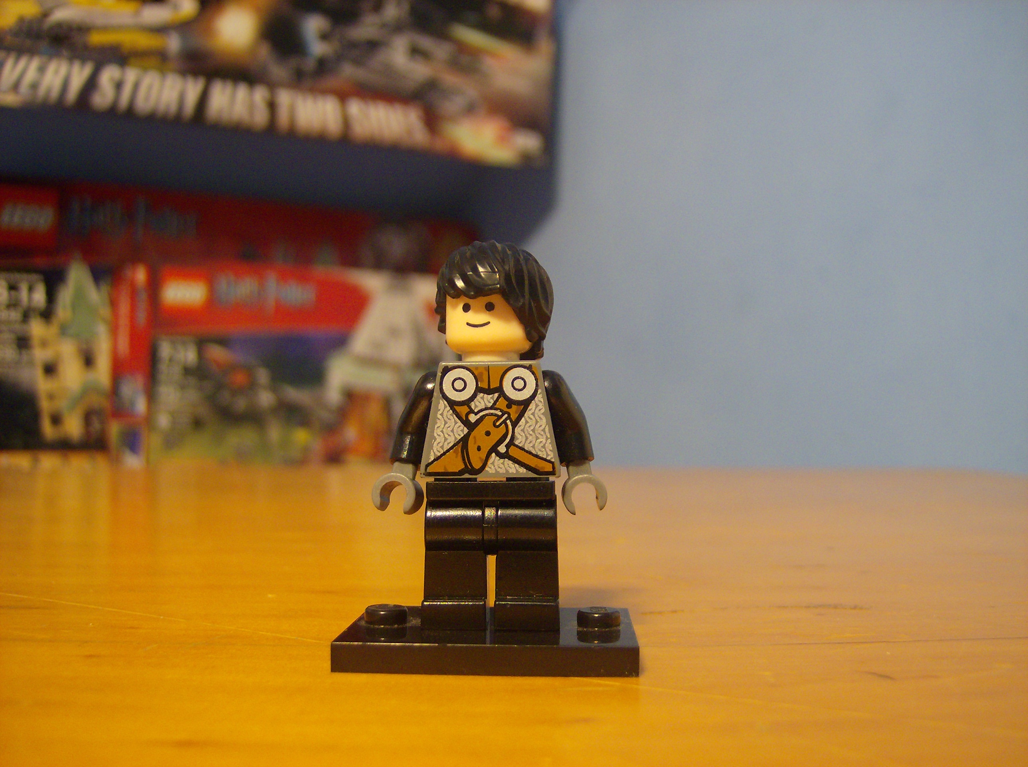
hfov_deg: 51.5
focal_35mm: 36
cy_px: 384
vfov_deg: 39.5
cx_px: 514
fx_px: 1067
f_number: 2.8
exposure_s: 1/4.34
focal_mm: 6
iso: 200
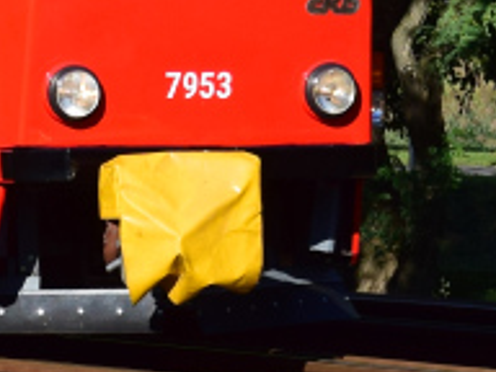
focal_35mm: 682
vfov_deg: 2.2
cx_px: -514
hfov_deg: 2.9
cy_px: -521
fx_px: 9772
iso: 200
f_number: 6.3
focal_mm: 70
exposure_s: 1/1000
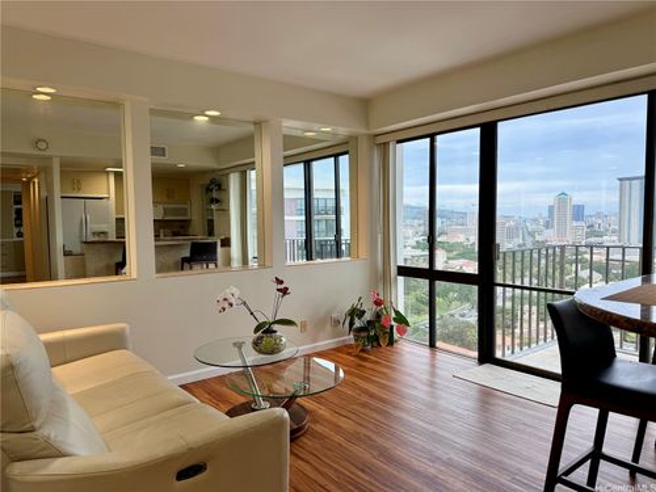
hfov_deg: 71.6
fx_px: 455
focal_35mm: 24
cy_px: 246
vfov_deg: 56.8
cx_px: 328
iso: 100
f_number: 1.78
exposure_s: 1/401
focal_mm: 6.76
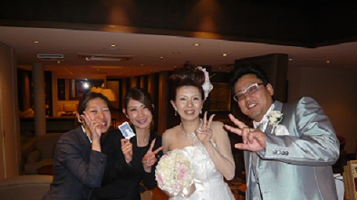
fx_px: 293
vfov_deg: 37.3
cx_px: 177
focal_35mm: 31
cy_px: 135
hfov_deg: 62.7
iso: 200
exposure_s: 1/30
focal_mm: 4.6
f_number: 2.8
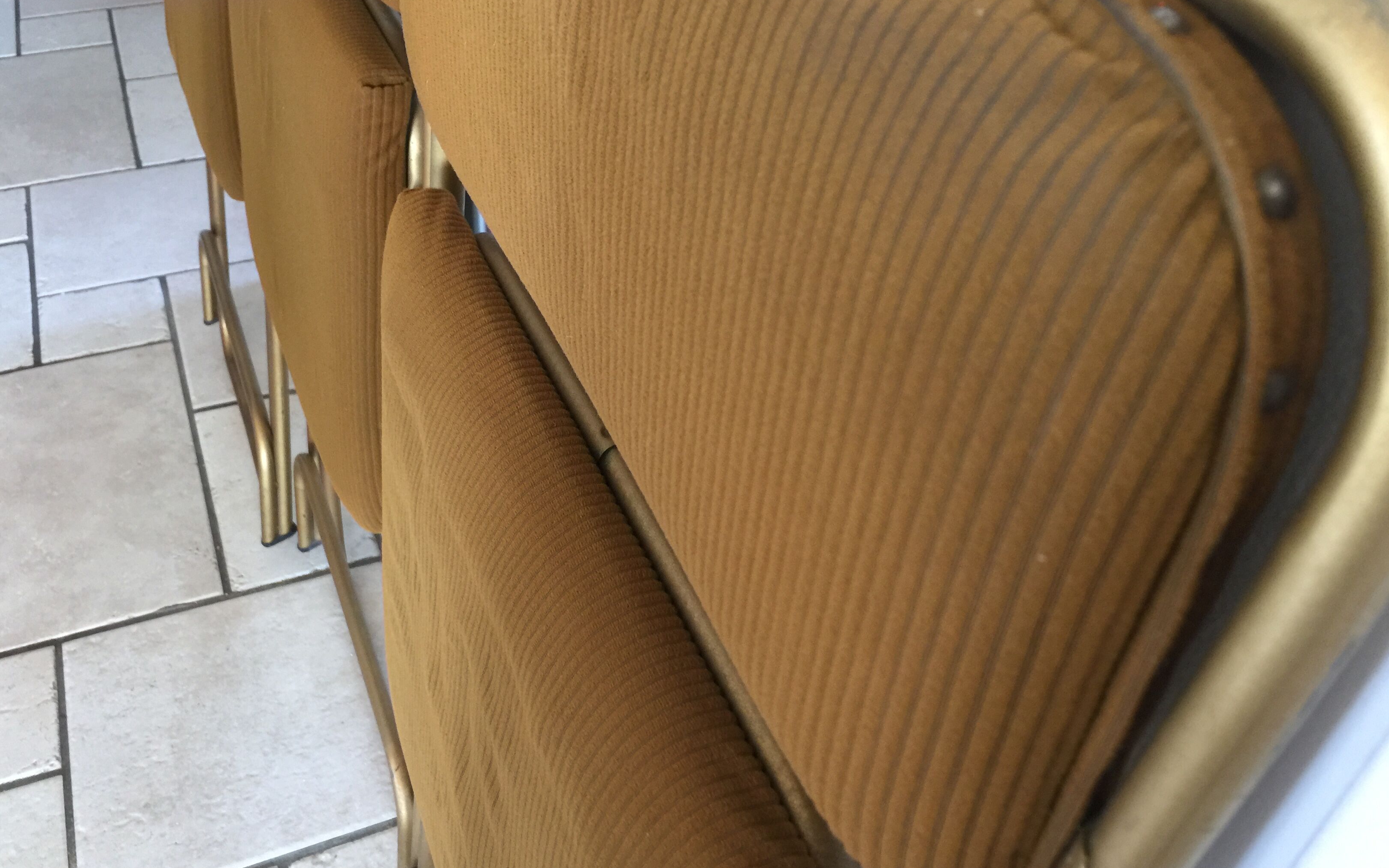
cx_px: 693
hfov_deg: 61.2
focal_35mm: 31
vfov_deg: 40.5
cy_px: 493
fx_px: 1173
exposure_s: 1/17
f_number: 2.2
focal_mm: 4.15
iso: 80
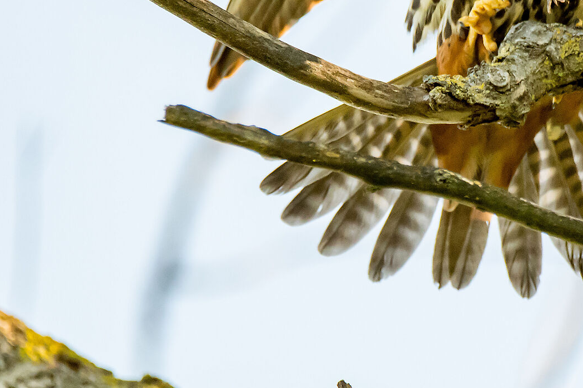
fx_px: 33326
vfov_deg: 0.7
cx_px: 416
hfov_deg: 1.0
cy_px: 175
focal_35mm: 2058
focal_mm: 600
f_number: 6.3
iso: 4000
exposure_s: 1/1600
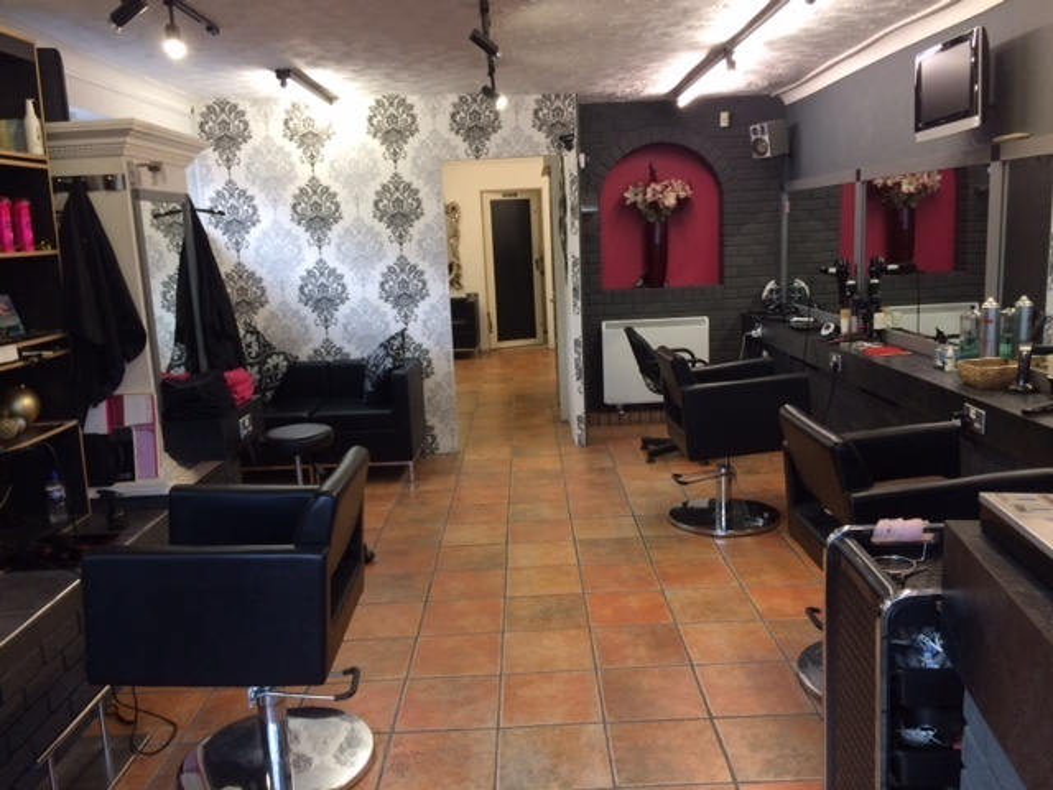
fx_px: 882
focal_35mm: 29
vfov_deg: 48.2
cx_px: 526
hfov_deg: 61.7
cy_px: 395
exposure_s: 1/33
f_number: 2.2
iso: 64
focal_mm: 4.15
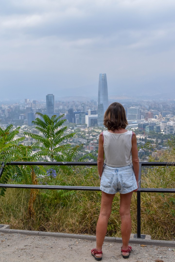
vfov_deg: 45.0
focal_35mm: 44
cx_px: 88
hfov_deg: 30.8
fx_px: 317
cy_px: 131
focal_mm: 29
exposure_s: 1/1600
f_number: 7.1
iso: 400
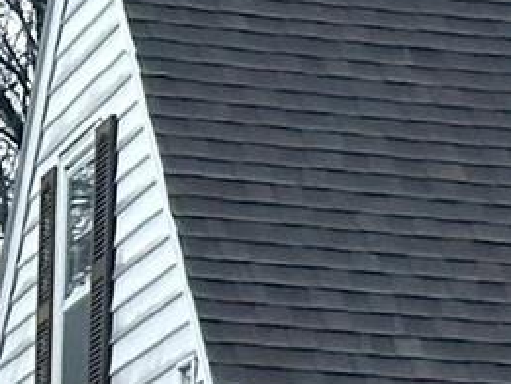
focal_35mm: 376
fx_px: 5553
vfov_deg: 3.9
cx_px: 1570
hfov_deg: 5.0
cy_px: 504
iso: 64
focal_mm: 6.86
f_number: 1.78
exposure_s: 1/719
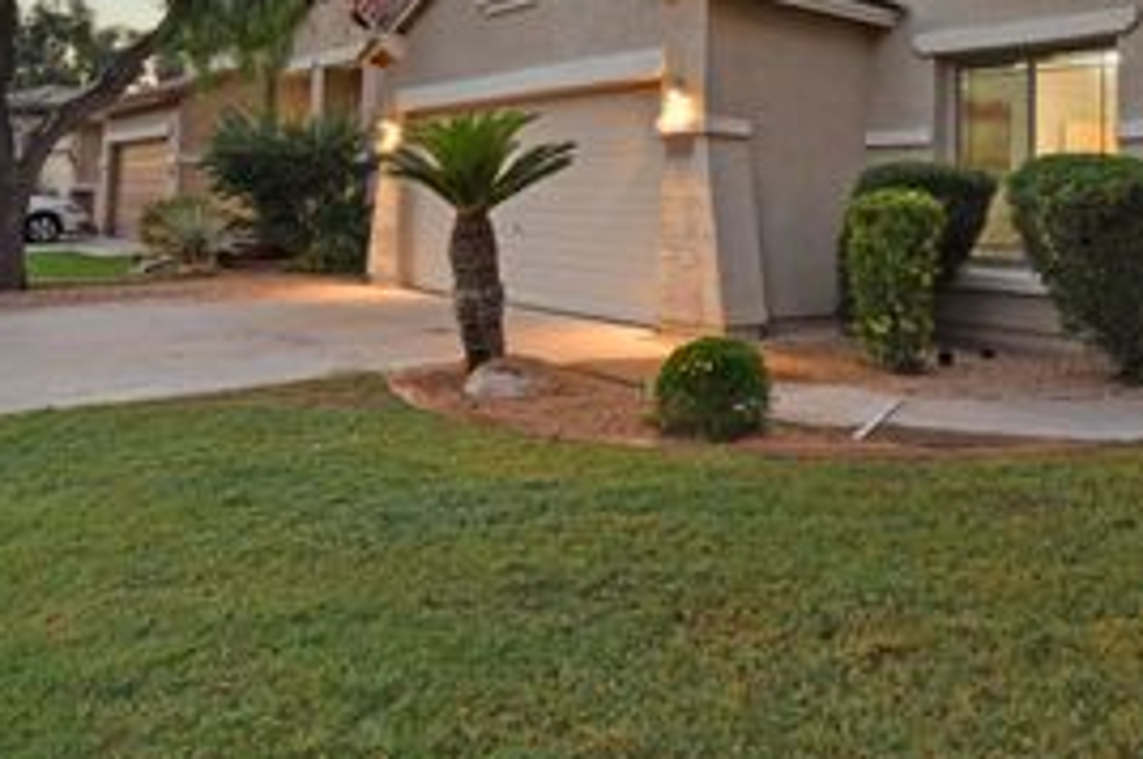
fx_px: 888
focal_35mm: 28
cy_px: 164
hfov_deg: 64.7
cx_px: 704
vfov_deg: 44.3
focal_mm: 10
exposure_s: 3
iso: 200
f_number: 9
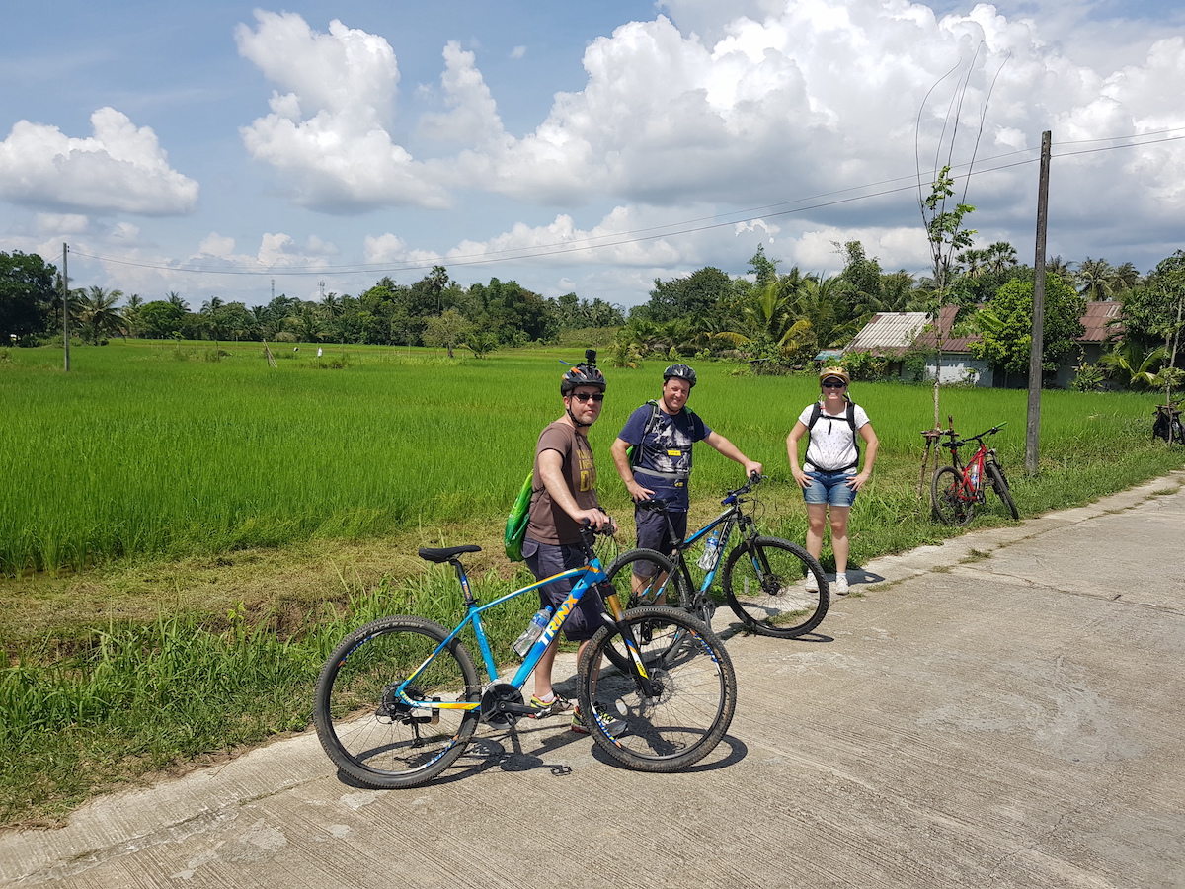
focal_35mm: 26
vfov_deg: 53.1
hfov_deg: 67.3
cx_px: 592
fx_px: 890
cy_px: 444
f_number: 1.7
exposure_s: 1/2864
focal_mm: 4.2
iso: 40
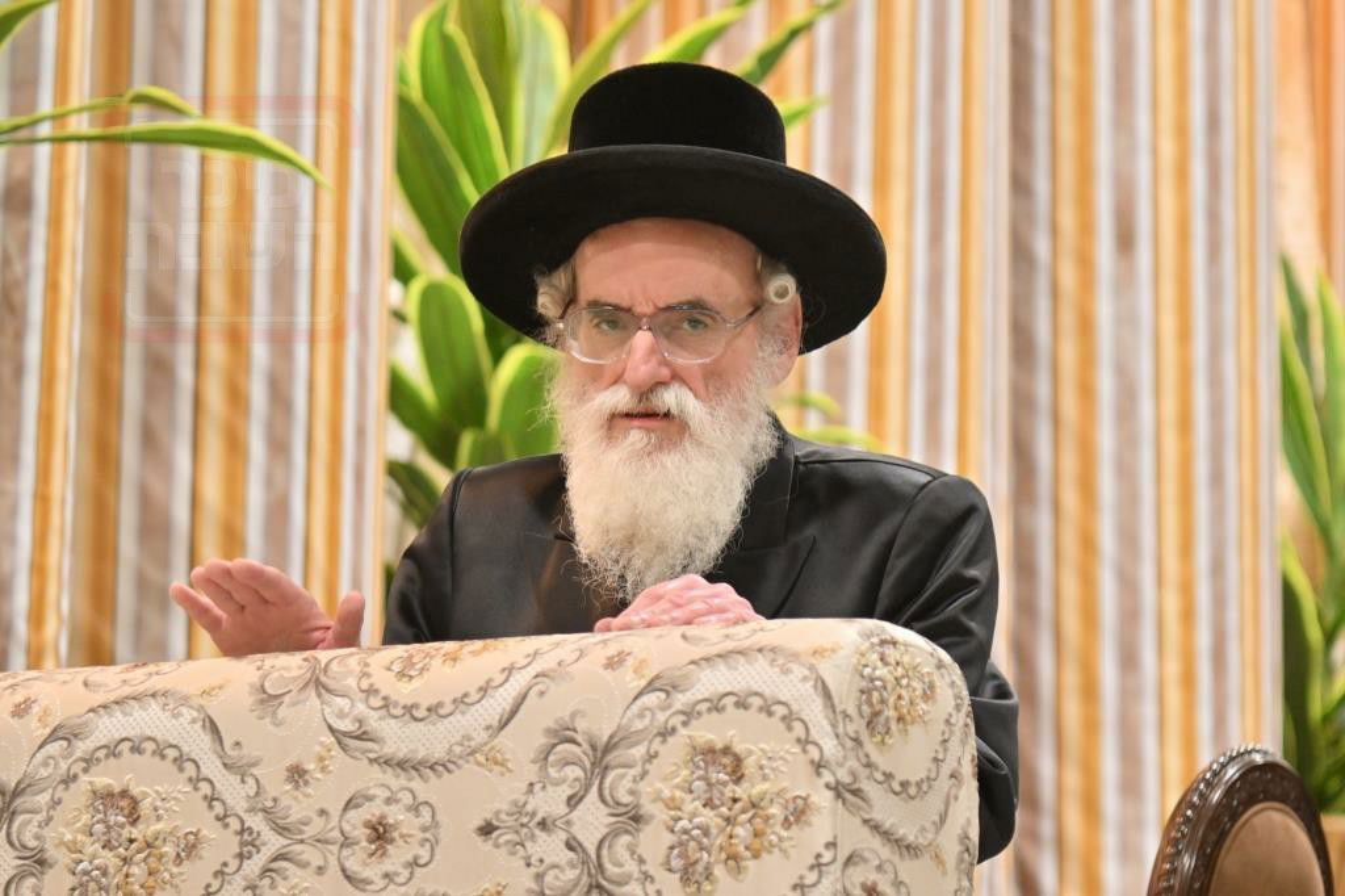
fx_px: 6722
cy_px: 448
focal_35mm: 180
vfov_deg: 7.6
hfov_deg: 11.4
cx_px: 672
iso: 1000
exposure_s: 1/200
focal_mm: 120
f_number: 4
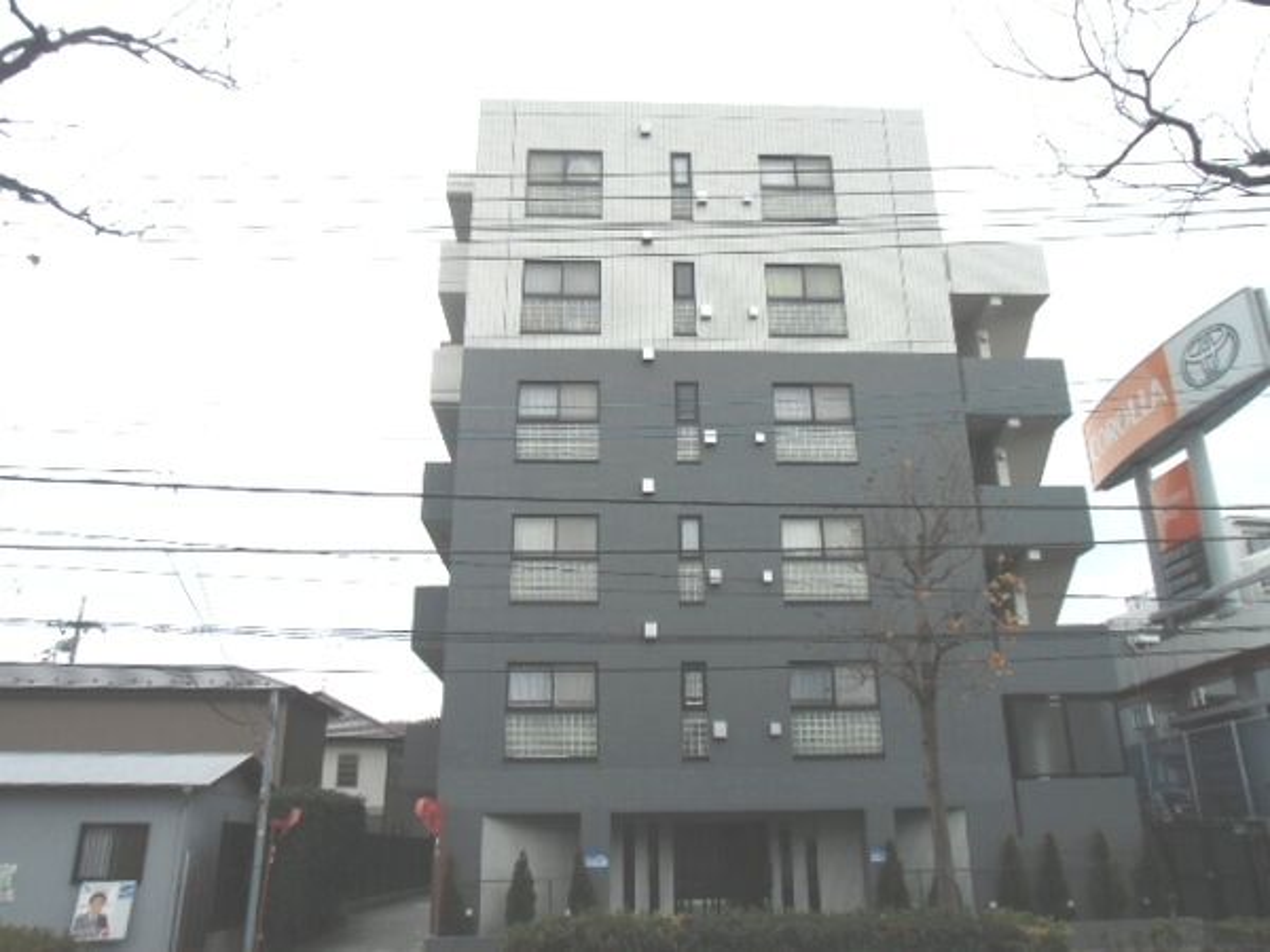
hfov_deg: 63.4
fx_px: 1027
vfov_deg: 49.7
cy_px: 476
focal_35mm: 28
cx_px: 635
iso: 64
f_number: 3.3
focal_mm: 4.87
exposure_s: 1/250
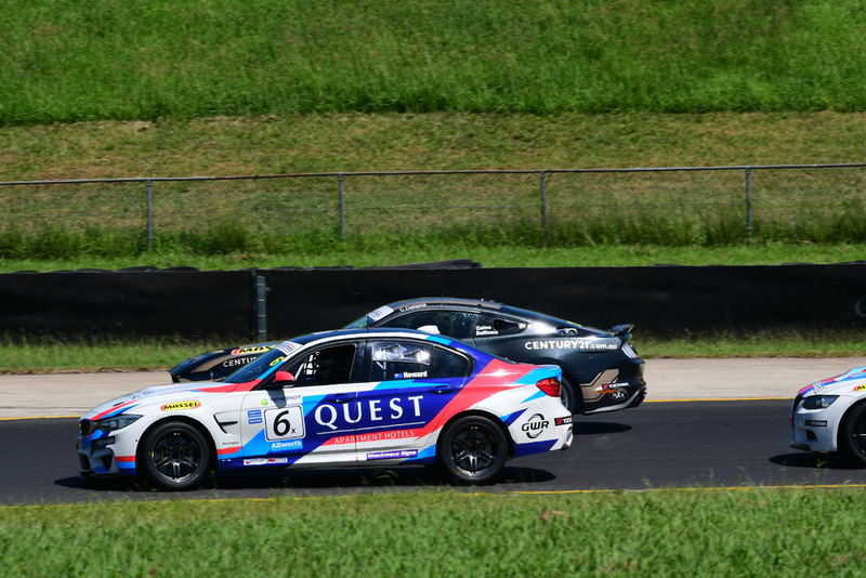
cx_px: 433
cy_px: 289
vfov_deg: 3.0
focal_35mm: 465
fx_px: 11189
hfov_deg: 4.4
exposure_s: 1/640
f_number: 11
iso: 320
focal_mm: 310
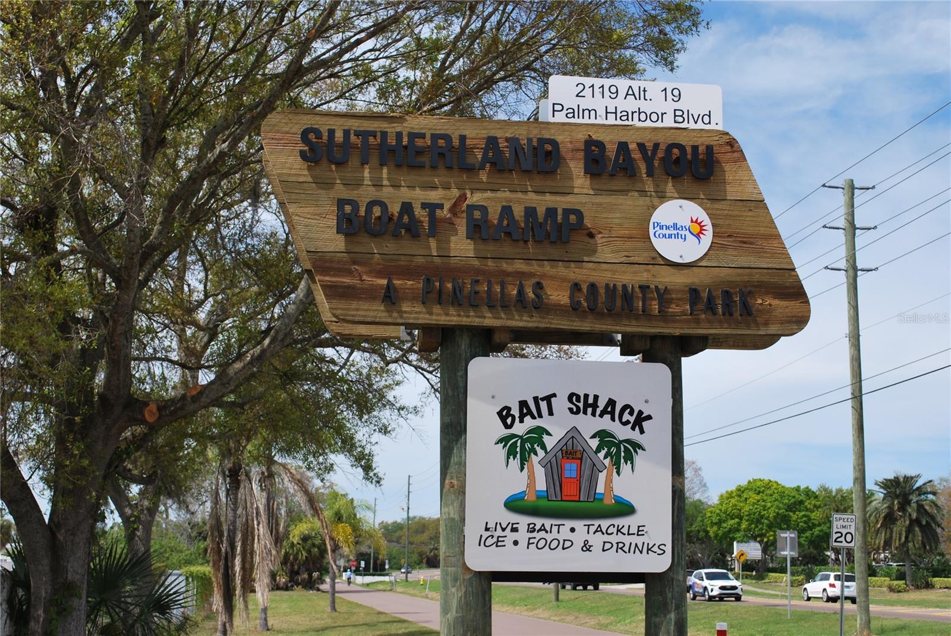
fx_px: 1388
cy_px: 318
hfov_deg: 37.8
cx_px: 476
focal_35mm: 52
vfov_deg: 25.8
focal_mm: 35
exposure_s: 1/250
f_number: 8
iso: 100
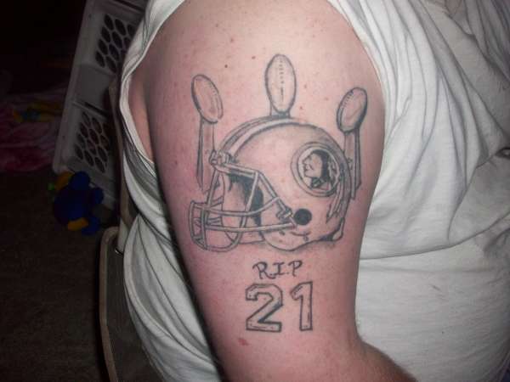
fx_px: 501
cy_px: 191
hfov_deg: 54.0
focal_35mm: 34
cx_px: 255
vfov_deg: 41.8
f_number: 2.8
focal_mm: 5.7
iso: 64
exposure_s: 1/60
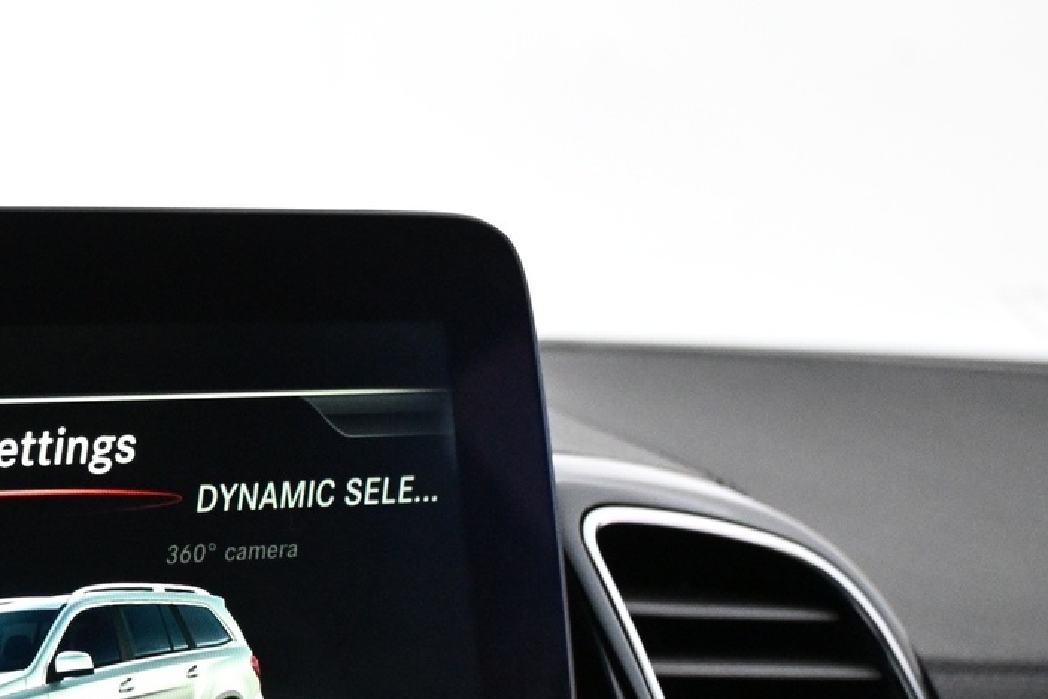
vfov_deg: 17.3
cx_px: -85
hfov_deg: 24.4
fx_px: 2263
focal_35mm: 78
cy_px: 608
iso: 4000
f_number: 4
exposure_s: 1/100
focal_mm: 22.5
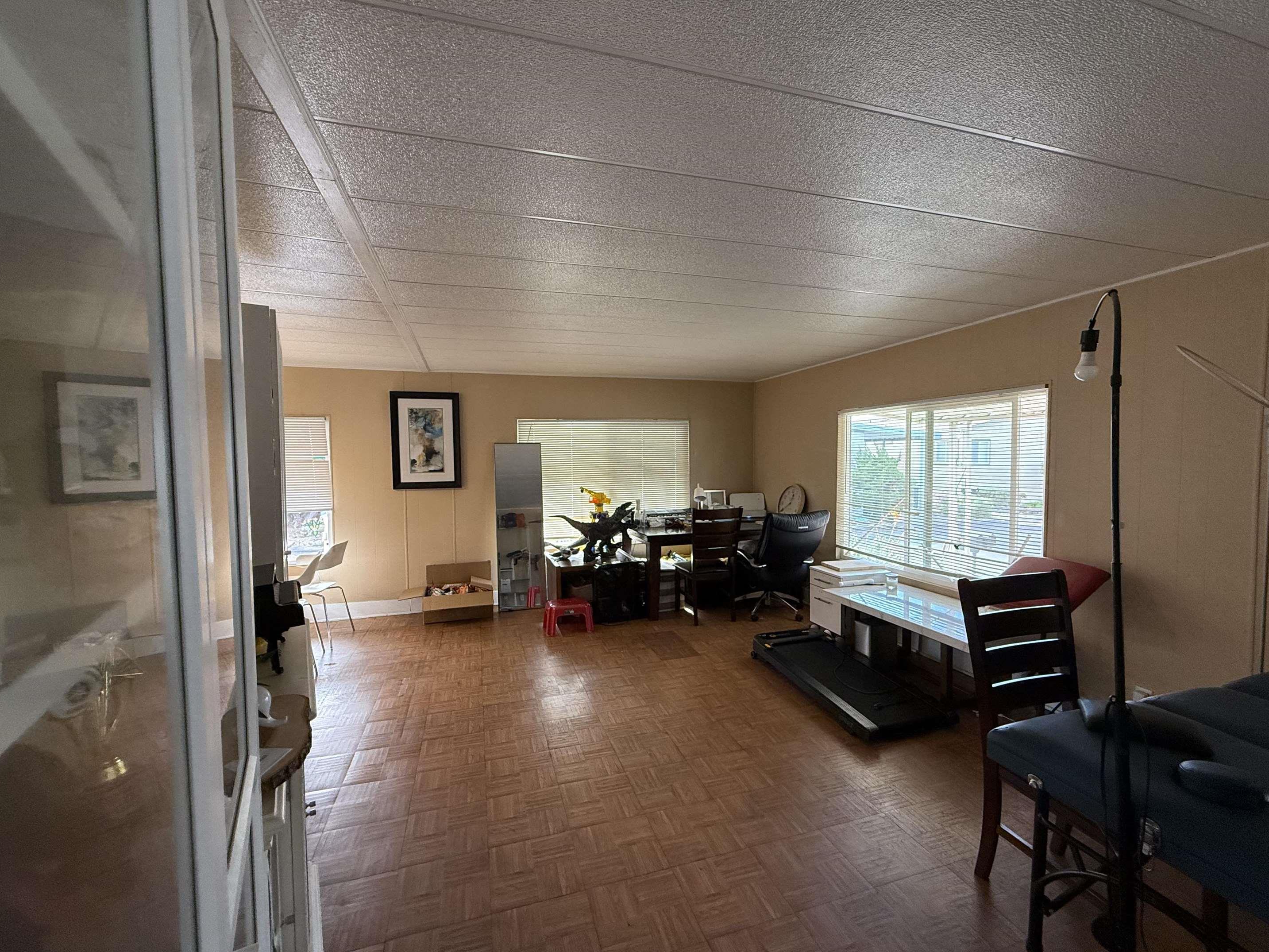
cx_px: 652
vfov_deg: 81.7
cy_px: 482
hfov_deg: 98.2
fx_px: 550
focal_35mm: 15
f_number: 2.2
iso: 250
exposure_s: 1/99
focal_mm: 2.22
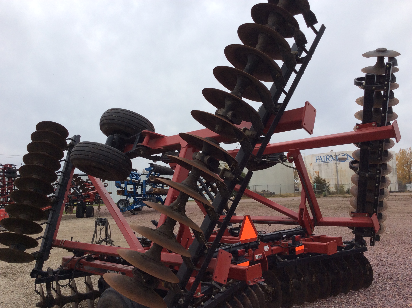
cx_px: 206
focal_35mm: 32
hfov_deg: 56.9
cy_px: 154
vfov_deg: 44.1
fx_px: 380
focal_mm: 3.3
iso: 32
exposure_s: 1/643
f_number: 2.4
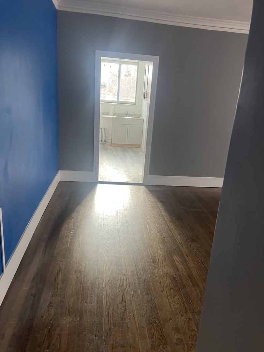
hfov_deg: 53.1
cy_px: 176
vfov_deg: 67.3
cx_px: 132
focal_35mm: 26
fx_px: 264
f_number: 1.5
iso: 100
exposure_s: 1/60
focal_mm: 5.7
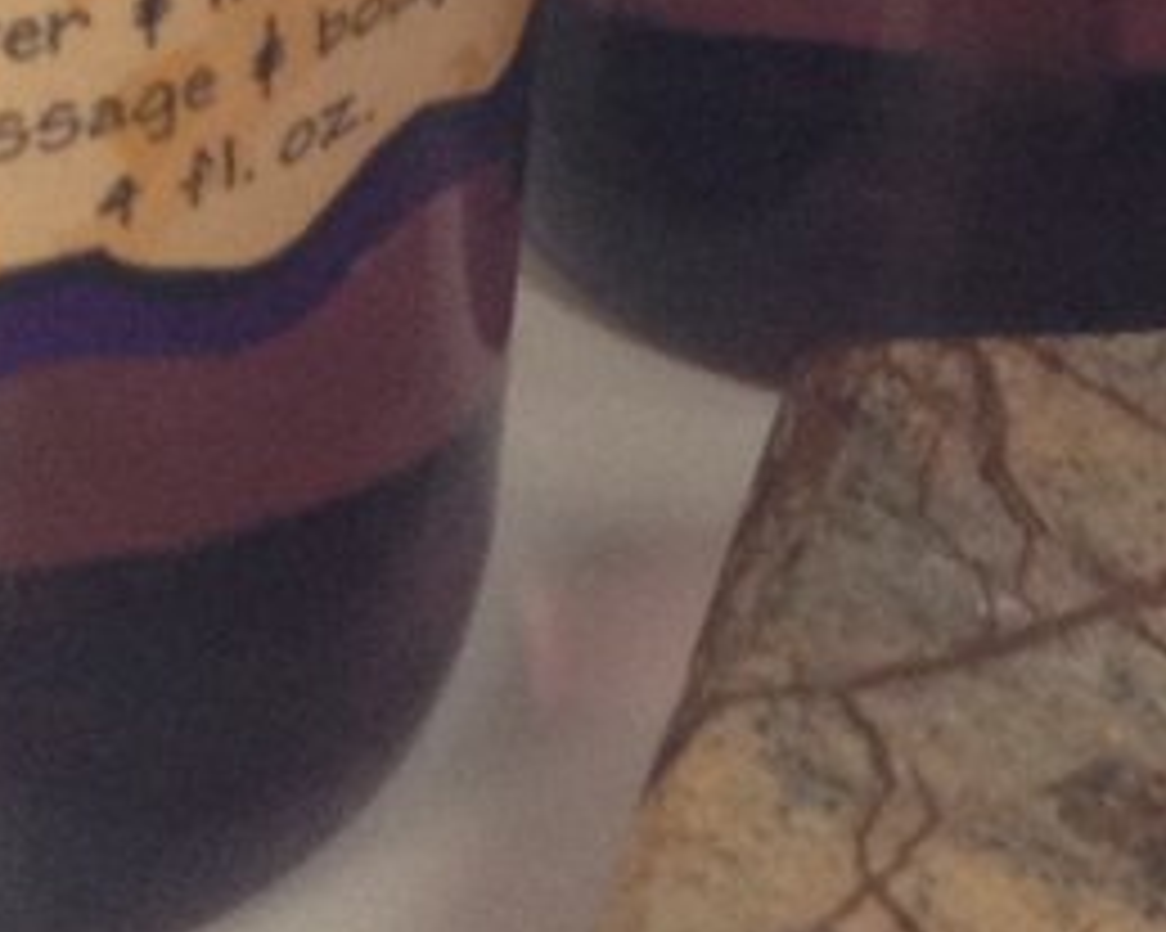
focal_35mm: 215
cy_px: -905
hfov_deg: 8.2
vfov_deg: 7.0
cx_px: 2971
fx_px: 7417
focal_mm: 4.28
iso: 100
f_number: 2.4
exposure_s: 1/20
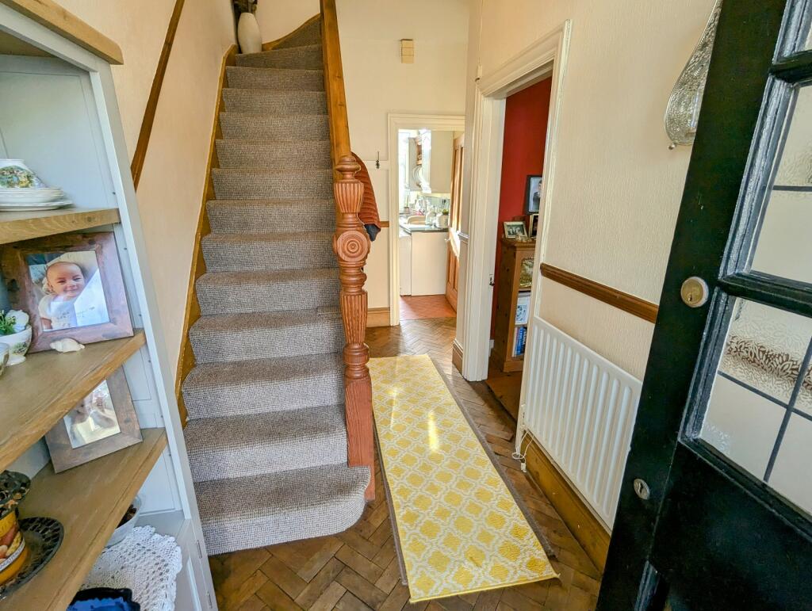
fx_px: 376
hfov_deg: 94.4
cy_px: 306
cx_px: 406
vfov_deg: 78.2
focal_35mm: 16
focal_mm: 2.35
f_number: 2.2
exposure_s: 1/139
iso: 90
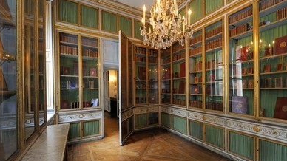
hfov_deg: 95.9
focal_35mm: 17
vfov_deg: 63.6
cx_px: 148
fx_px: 129
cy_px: 91
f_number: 10
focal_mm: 15
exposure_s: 2
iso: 200
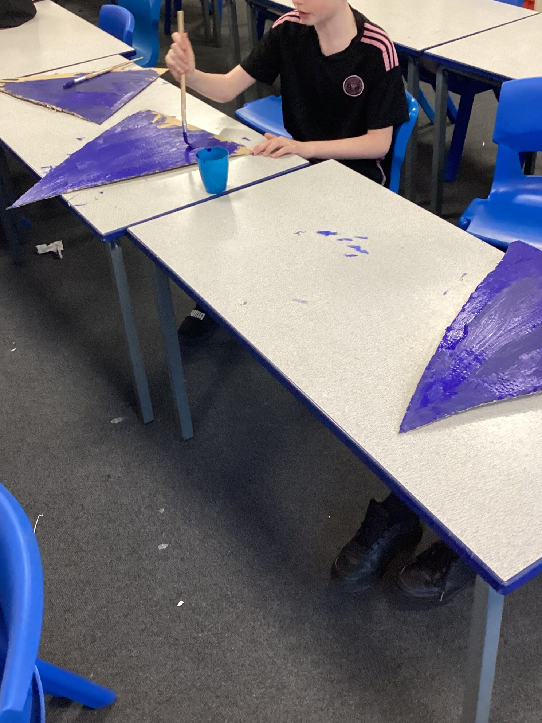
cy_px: 269
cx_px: 274
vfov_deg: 46.4
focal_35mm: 40
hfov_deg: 36.0
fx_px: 835
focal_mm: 3.3
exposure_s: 1/60
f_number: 2.4
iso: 200
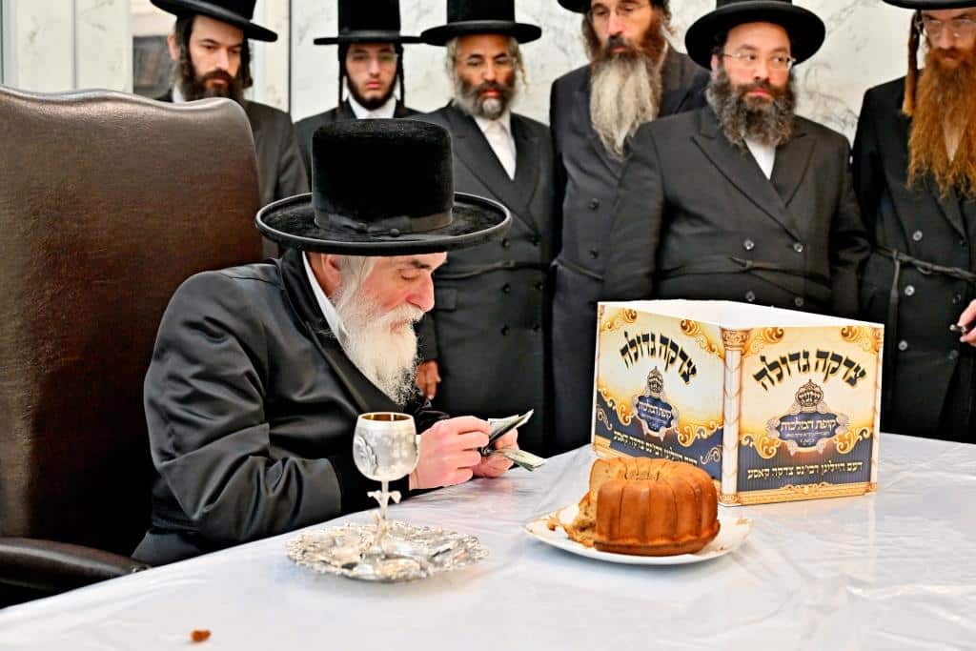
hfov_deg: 42.7
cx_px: 488
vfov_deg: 29.3
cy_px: 326
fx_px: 1247
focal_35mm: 46
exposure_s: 1/125
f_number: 4
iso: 1000
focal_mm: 46
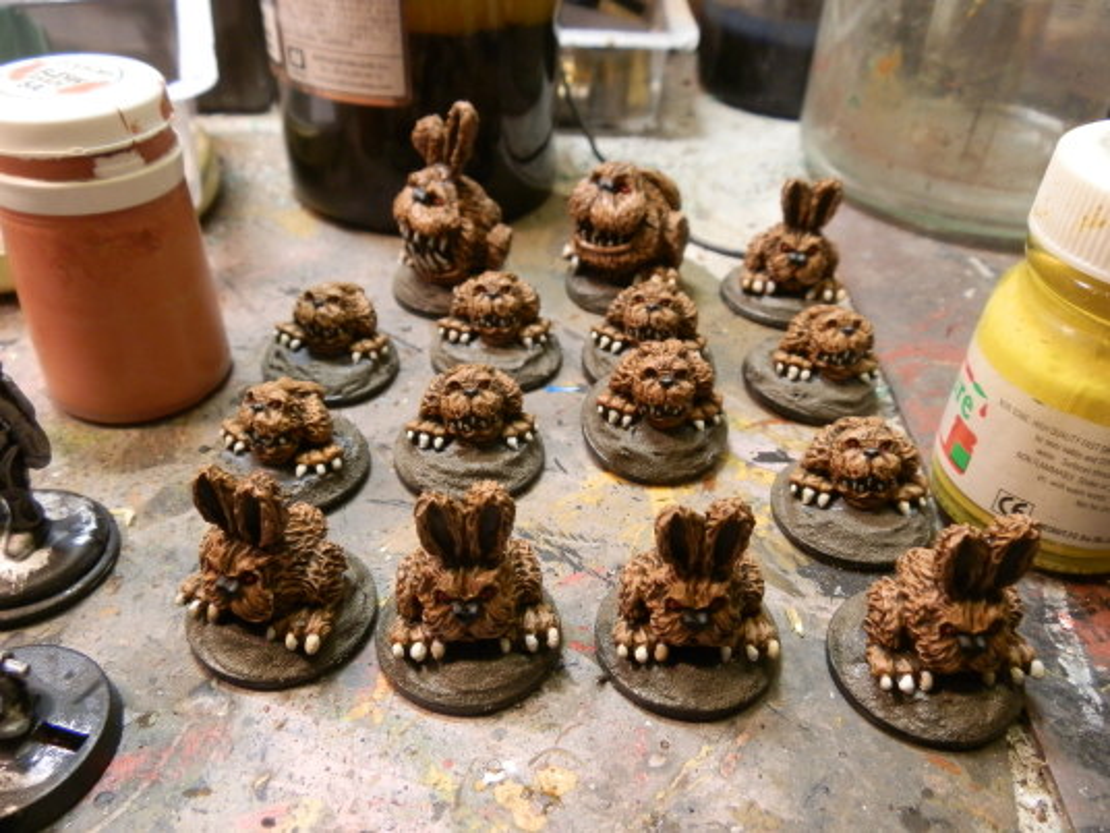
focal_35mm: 28
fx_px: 898
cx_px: 555
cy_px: 416
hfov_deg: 63.4
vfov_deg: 49.7
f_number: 3.1
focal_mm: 5
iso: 200
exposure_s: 1/20
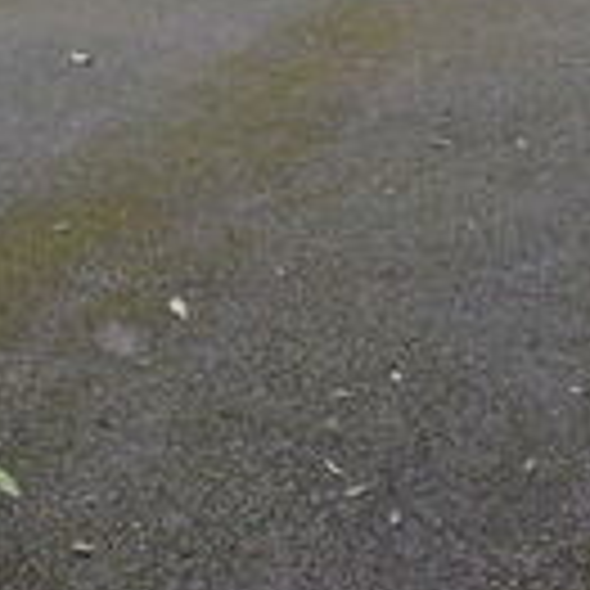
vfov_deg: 17.4
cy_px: -340
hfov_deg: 19.0
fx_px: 1702
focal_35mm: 88
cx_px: -27
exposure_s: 1/160
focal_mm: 13
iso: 800
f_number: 6.3
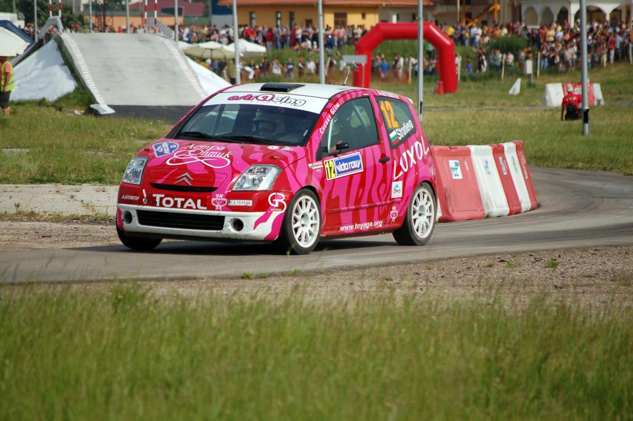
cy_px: 210
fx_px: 5271
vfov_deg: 4.6
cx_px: 316
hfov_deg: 6.9
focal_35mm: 300
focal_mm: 200
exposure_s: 1/1250
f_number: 5.6
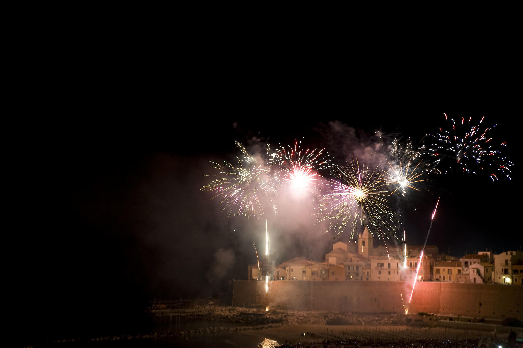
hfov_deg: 33.4
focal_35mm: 60
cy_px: 174
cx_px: 262
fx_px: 871
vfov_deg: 22.6
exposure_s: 1/2
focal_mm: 60
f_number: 4.5
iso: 250
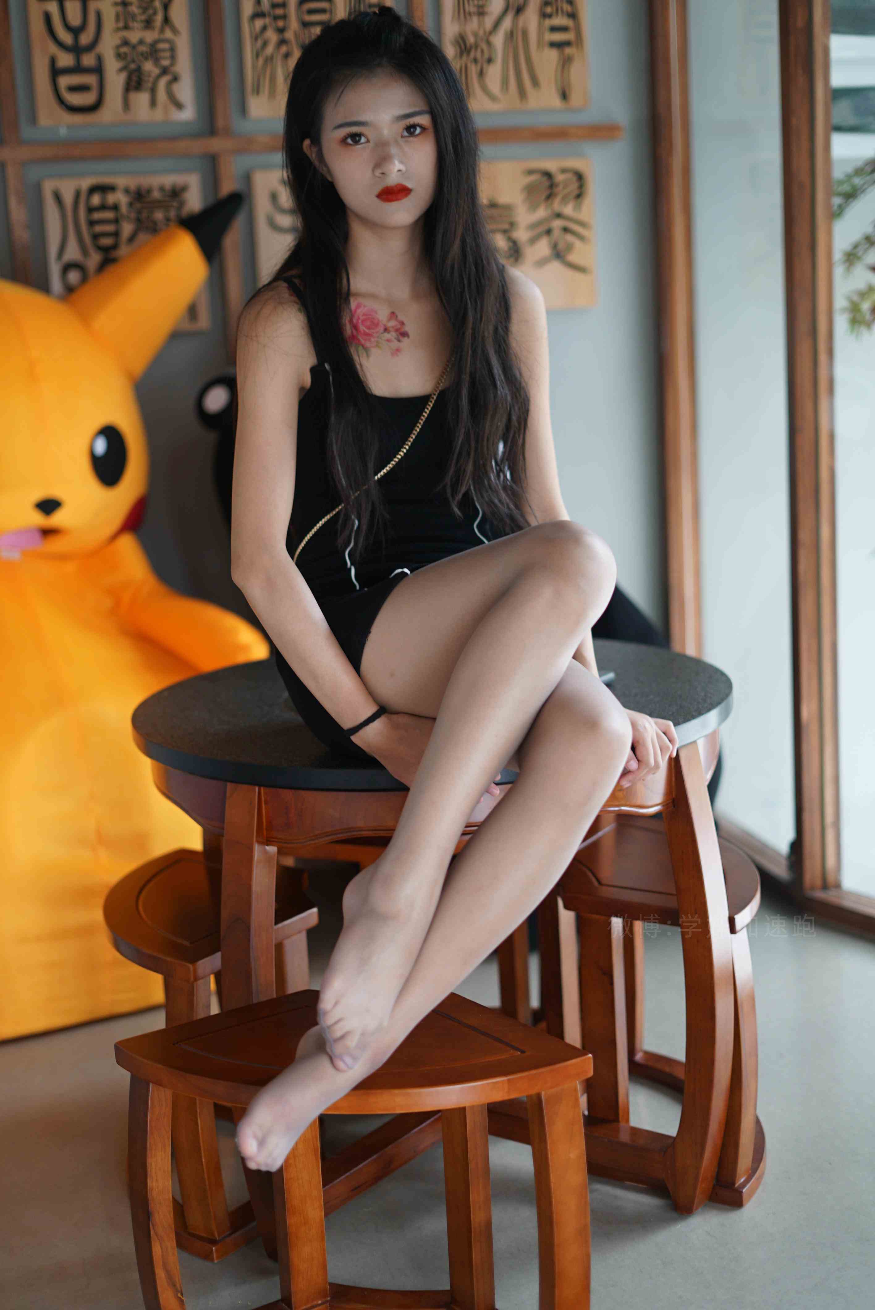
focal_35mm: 50
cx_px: 438
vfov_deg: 39.6
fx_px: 1820
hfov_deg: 27.0
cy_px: 655
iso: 200
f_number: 1.8
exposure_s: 1/160
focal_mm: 50
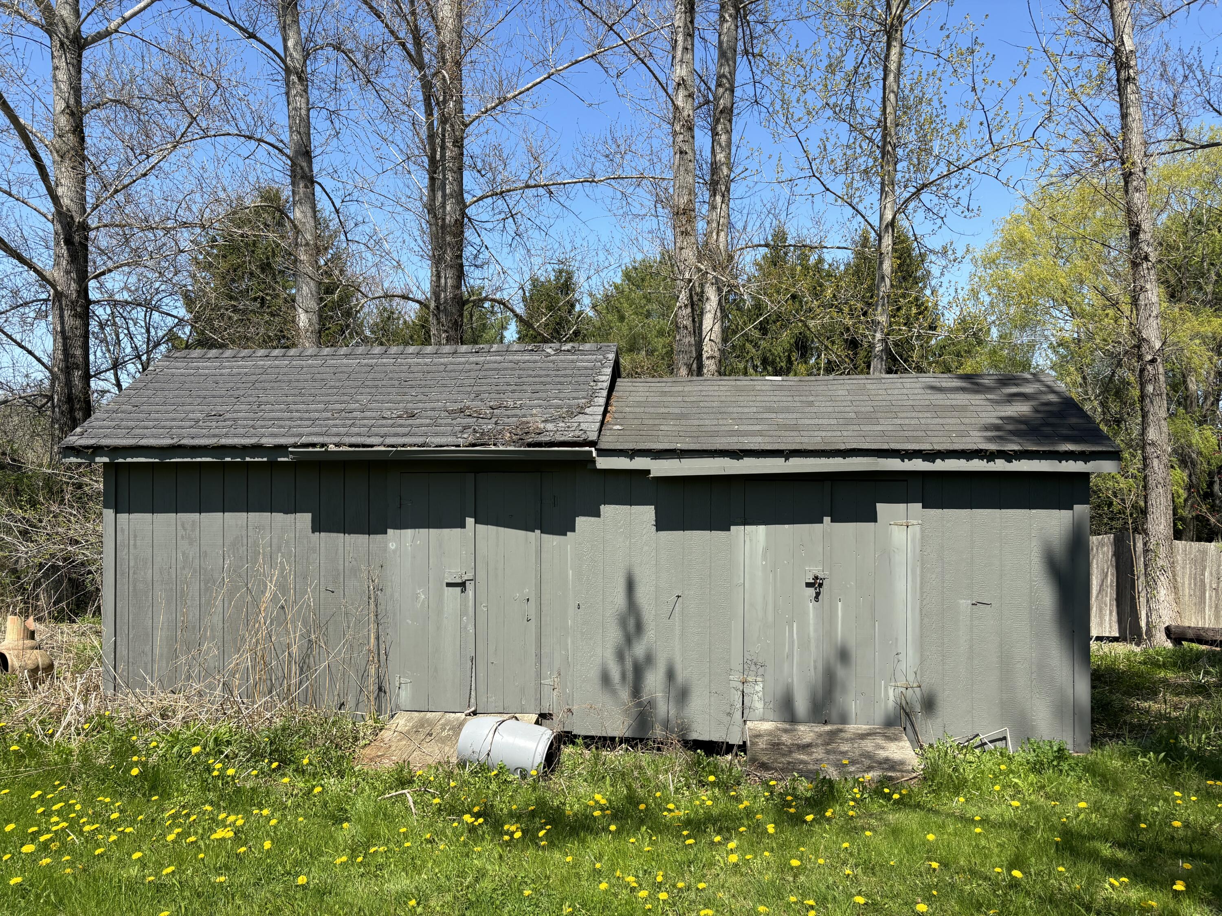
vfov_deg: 53.1
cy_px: 458
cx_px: 611
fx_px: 918
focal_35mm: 26
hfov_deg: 67.3
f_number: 1.6
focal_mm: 5.96
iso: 50
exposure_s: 1/2062
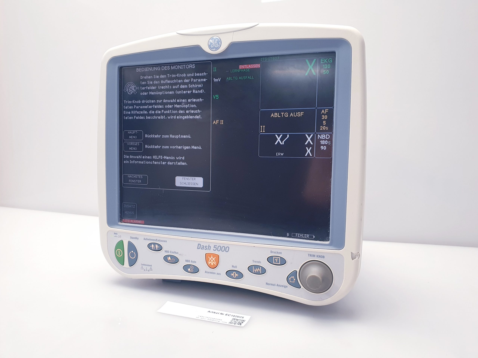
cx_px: 239
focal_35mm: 26
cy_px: 179
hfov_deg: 67.3
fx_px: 359
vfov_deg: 53.1
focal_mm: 4.3
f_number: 2.4
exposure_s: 1/50
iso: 100
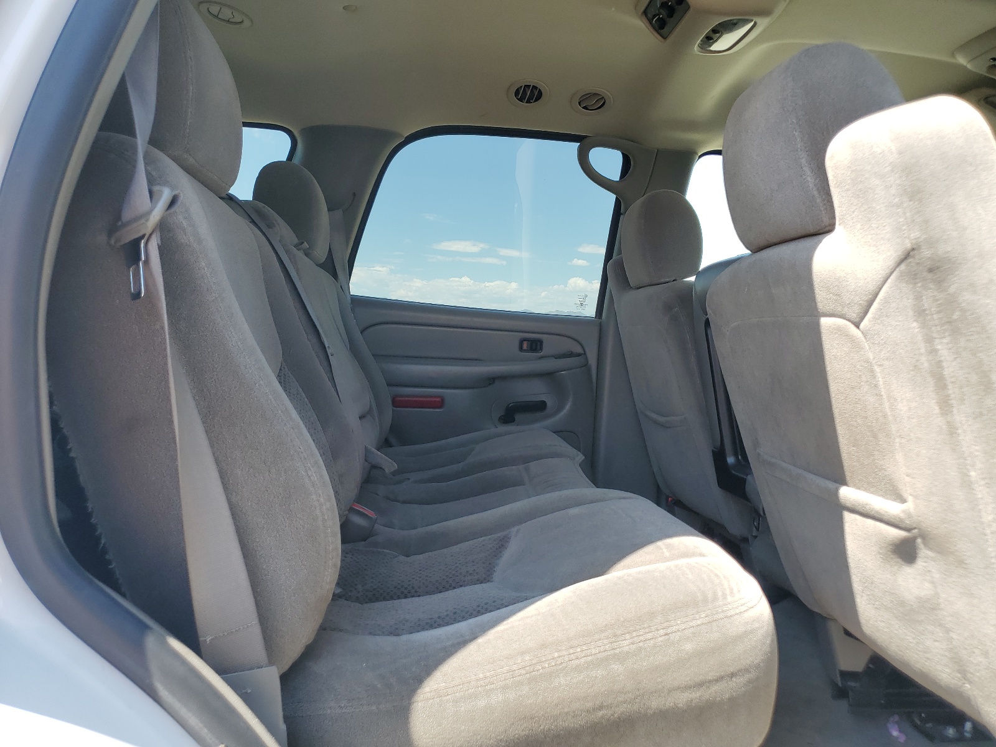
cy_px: 374
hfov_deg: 67.3
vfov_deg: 53.1
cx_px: 498
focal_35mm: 26
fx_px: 748
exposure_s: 1/588
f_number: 1.5
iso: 50
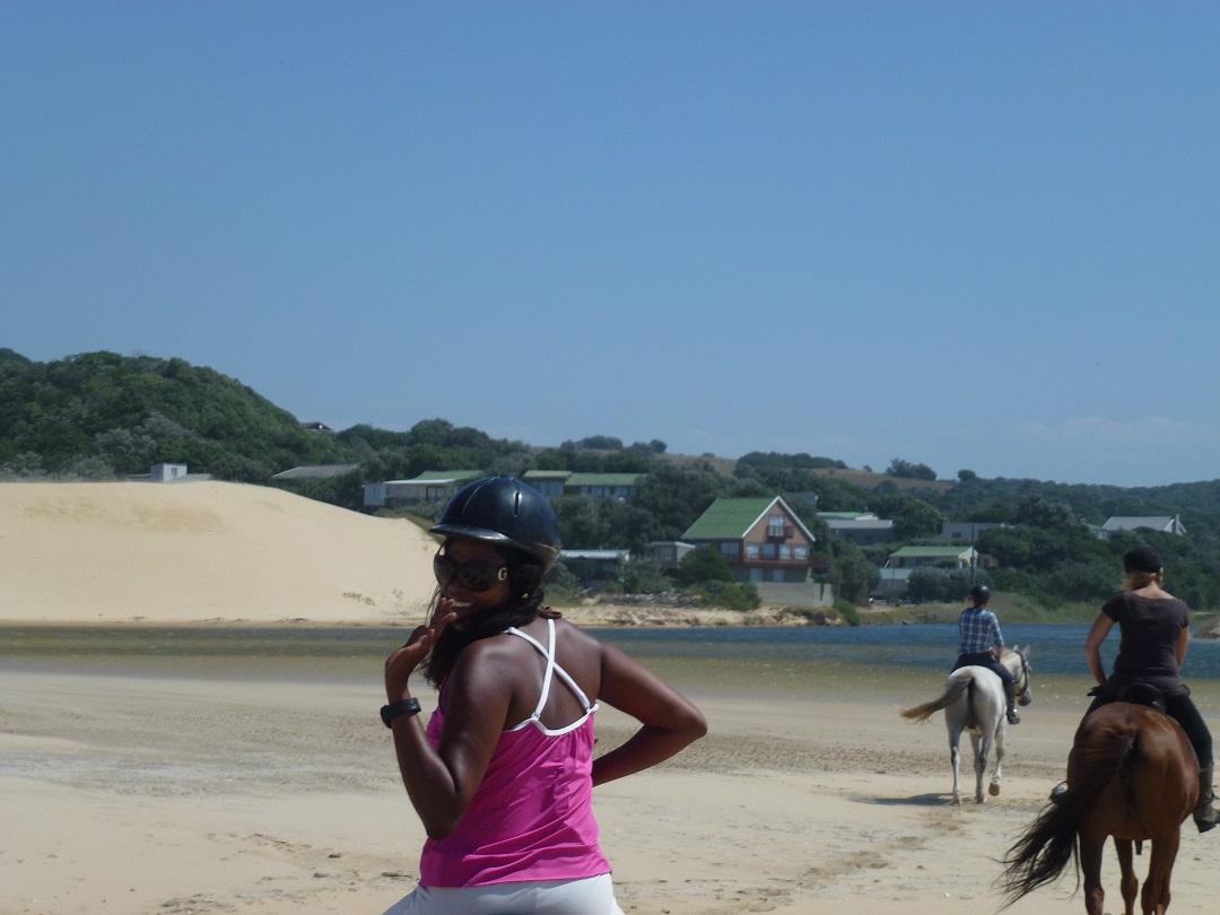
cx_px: 610
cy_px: 458
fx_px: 2679
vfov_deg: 19.4
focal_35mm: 76
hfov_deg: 25.7
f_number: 4.7
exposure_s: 1/1300
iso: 100
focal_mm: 13.6
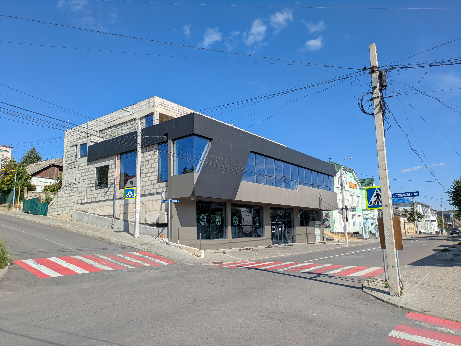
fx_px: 333
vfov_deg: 54.9
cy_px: 173
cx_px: 230
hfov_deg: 69.4
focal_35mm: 25
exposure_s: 1/2959
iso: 48
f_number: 1.89
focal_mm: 5.43
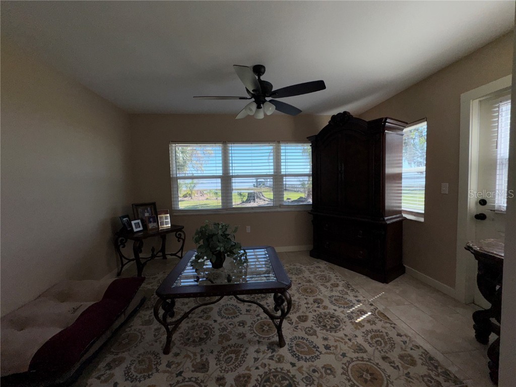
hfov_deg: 102.1
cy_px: 194
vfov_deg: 85.7
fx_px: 209
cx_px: 258
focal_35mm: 14
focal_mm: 2.22
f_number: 2.2
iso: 32
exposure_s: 1/435
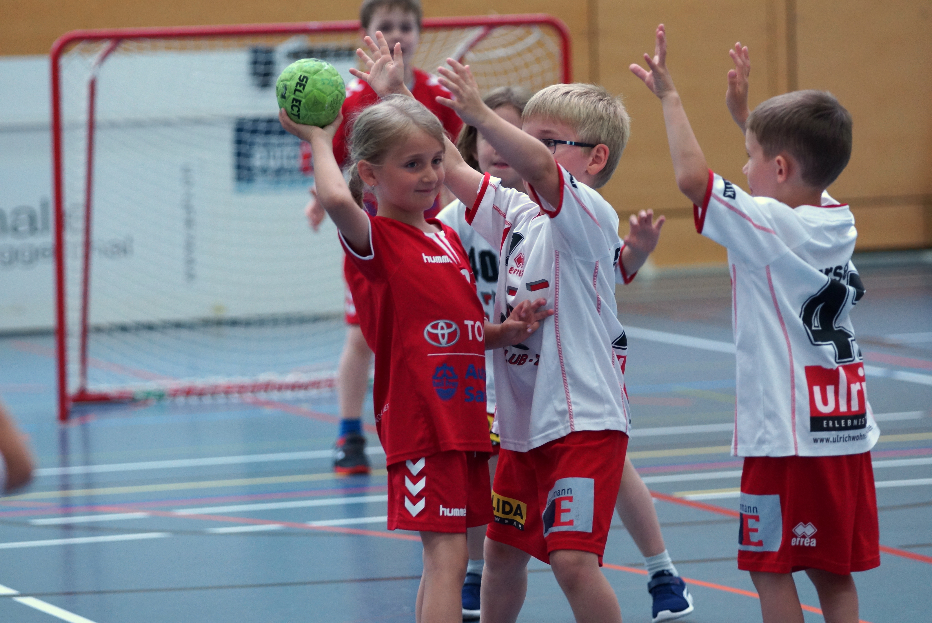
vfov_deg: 6.8
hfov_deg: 10.2
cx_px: 466
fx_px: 5245
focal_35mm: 202
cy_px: 312
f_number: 2.8
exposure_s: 1/320
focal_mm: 135
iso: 800
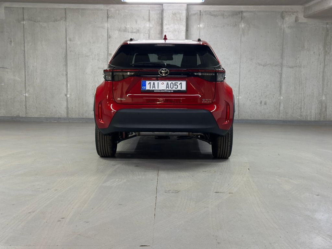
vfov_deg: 30.3
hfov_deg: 39.7
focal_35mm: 48
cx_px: 166
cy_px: 124
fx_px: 460
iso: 250
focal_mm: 6.86
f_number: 1.78
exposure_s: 1/33
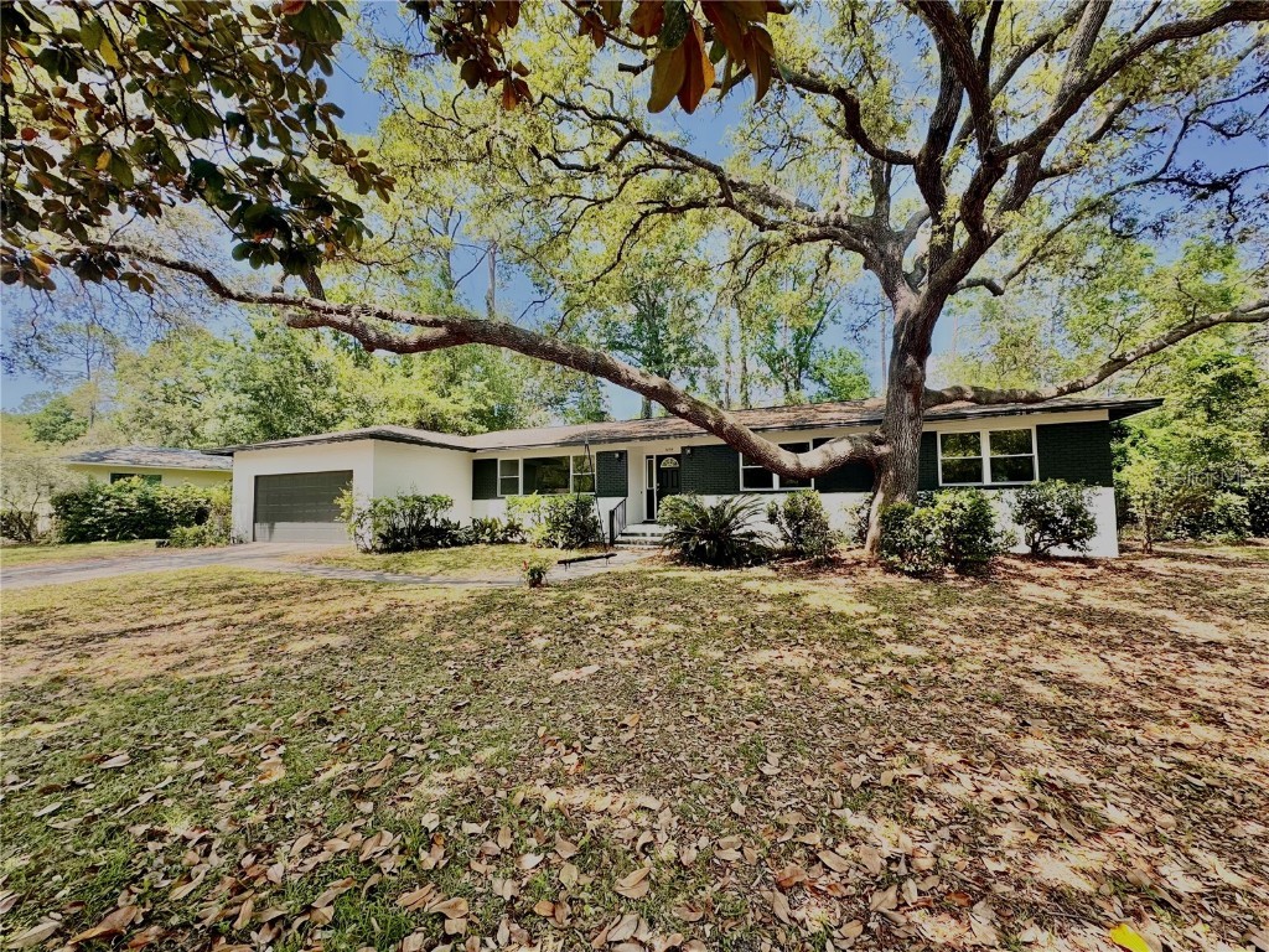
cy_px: 476
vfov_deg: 85.7
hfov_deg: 102.1
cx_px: 634
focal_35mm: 14
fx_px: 513
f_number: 2.2
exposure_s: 1/347
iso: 40
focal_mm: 2.22
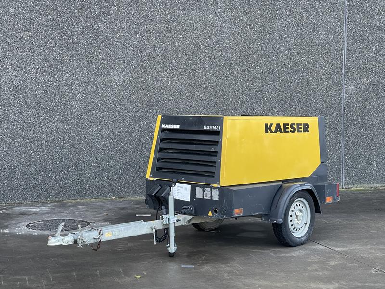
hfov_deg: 30.3
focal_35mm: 64
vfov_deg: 22.9
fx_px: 712
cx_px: 192
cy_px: 144
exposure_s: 1/99
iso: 125
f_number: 2.2
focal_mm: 7.5
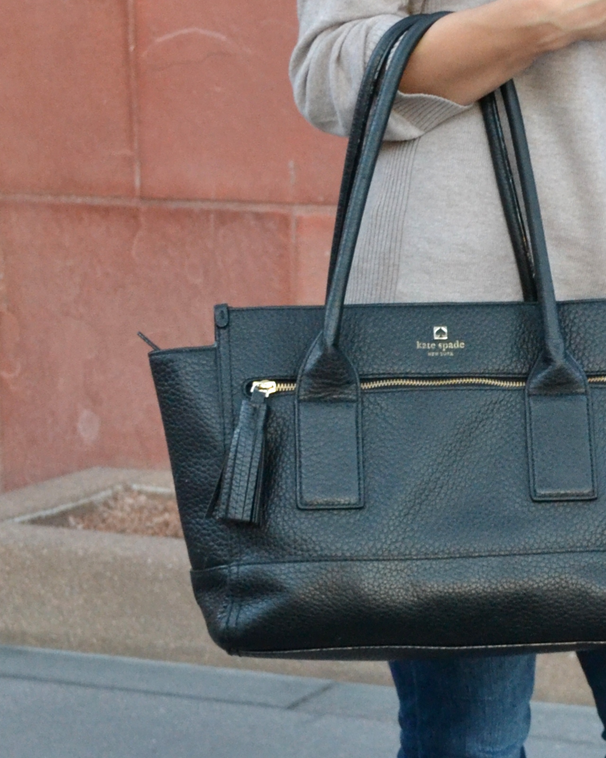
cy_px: 358
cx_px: 546
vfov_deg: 14.8
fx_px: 2915
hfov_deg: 11.8
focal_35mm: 130
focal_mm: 32
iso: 1600
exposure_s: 1/100
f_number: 5.6
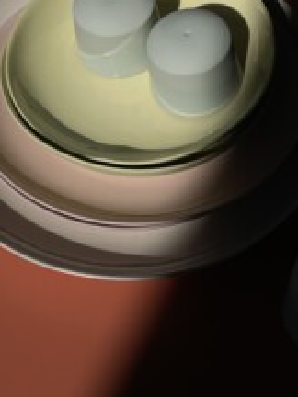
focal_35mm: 85
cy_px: 78
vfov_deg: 22.7
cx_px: 124
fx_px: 976
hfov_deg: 17.4
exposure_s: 1/11905
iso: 25
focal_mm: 6
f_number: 2
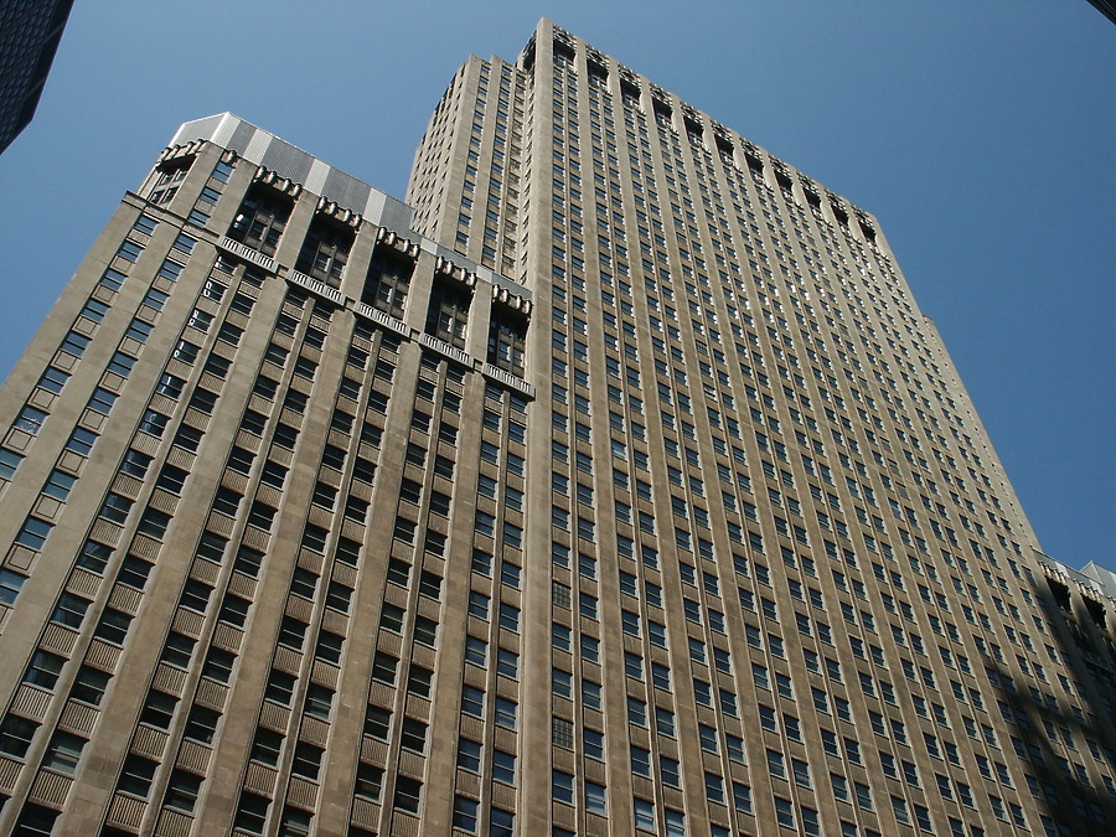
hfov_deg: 52.6
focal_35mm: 35
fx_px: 1128
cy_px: 418
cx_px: 558
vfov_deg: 40.7
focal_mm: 7.18
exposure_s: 1/350
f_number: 6.7
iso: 64
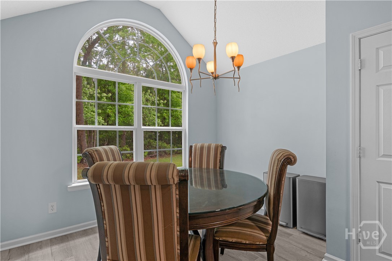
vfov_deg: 72.0
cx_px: 196
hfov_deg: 95.0
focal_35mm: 16
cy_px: 130
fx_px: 180
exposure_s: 1/10
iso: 250
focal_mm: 11
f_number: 7.1
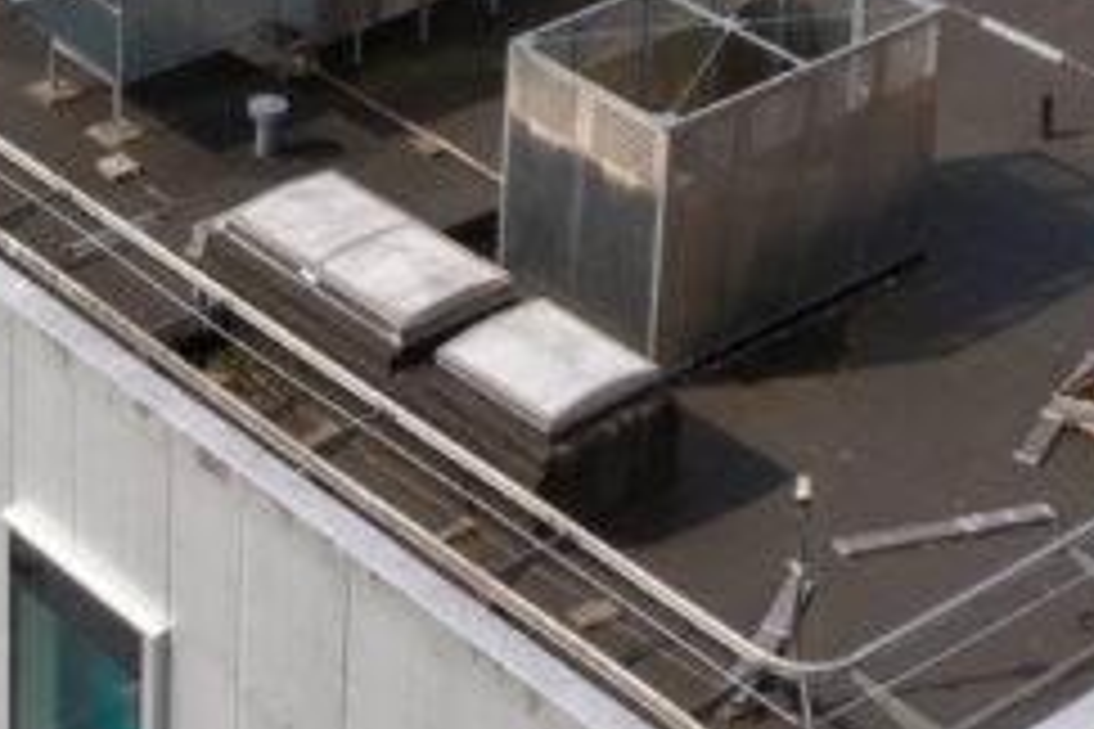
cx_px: -68
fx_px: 3586
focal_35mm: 118
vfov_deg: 10.8
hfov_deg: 16.9
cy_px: -616
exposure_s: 1/400
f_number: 6.3
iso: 100
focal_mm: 10.26
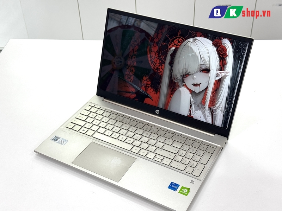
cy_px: 106
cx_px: 141
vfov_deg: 30.3
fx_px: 391
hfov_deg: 39.7
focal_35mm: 48
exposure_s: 1/121
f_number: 1.78
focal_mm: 6.76
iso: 50
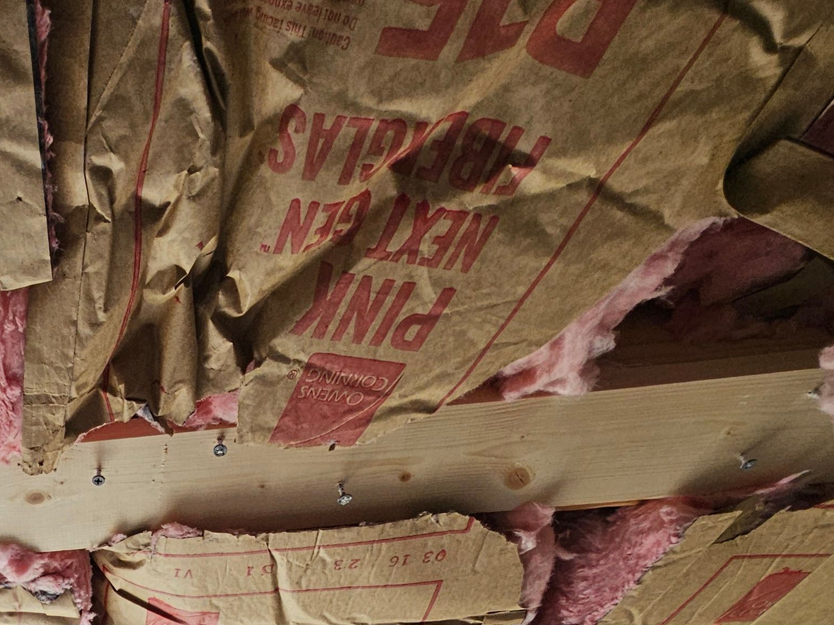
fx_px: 819
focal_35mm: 34
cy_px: 805
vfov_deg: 32.1
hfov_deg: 46.0
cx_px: 14
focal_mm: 2.2
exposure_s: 1/120
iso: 50
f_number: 2.2
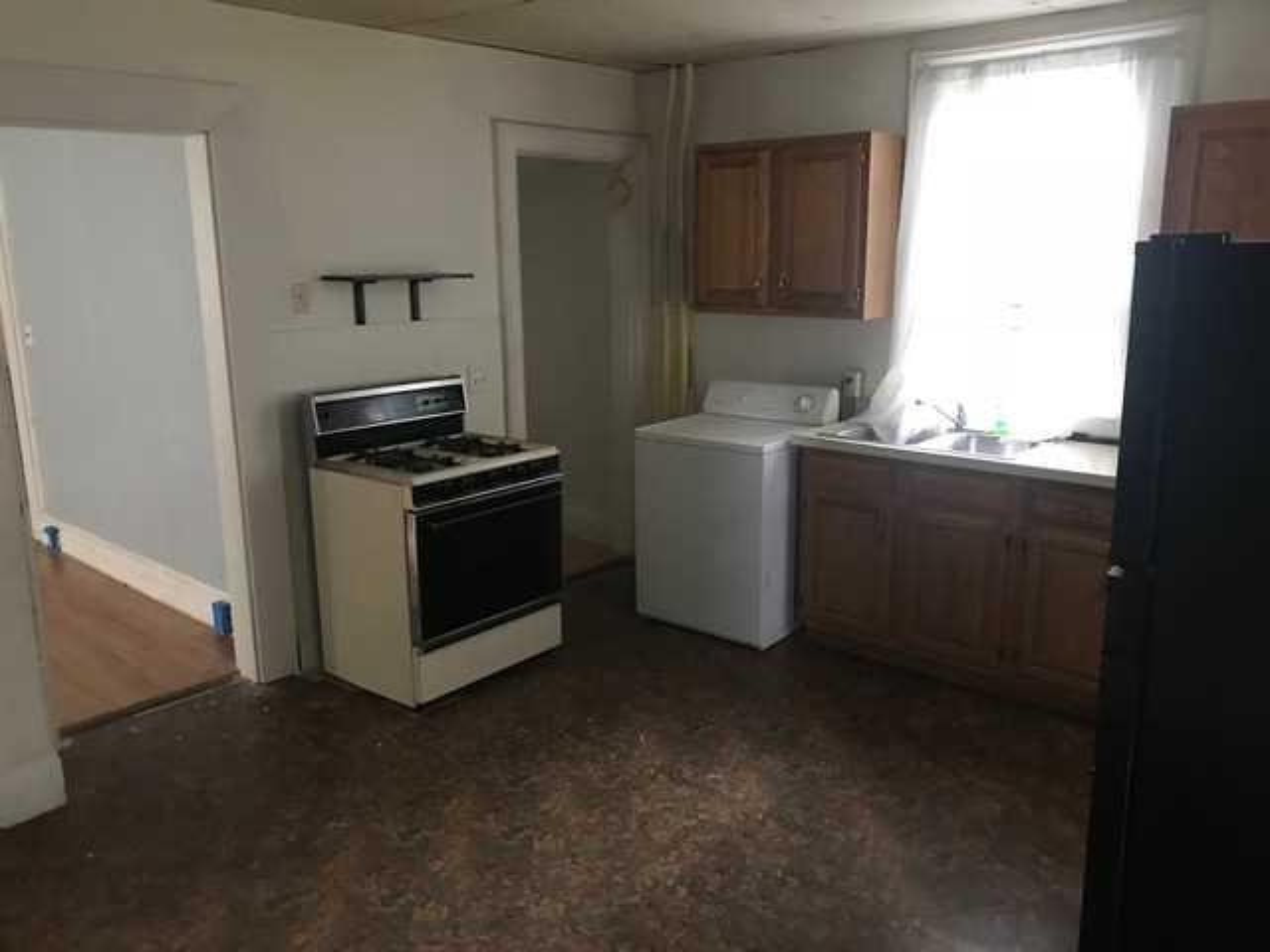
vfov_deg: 49.7
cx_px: 635
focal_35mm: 28
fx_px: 1027
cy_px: 476
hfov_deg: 63.4
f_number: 1.8
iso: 100
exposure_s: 1/12
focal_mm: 3.99
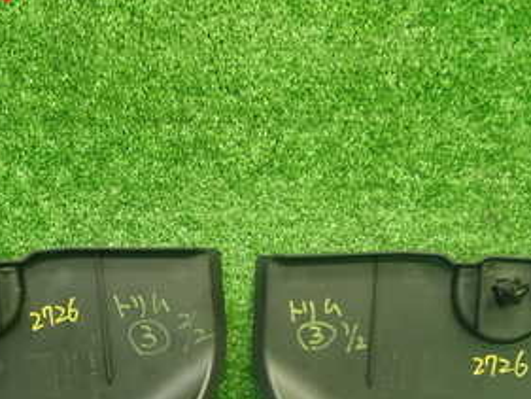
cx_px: 234
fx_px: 982
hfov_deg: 30.2
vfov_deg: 22.2
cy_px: 391
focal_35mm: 64
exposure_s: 1/30
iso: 200
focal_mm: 5.4
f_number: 2.3
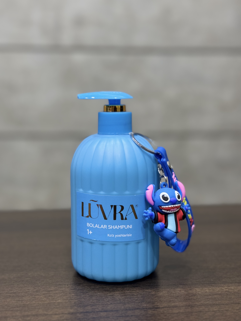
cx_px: 120
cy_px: 160
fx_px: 446
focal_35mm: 48
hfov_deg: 30.3
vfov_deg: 39.7
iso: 200
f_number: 1.78
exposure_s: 1/50
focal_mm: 6.76
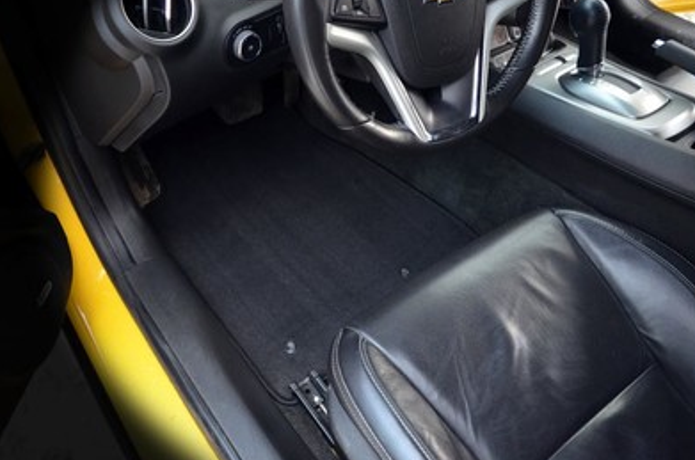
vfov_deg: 44.8
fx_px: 559
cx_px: 327
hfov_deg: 63.7
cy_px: 224
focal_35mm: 29
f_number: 4
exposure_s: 1/60
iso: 800
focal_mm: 18
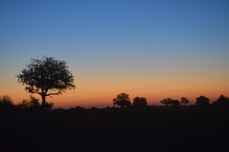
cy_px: 76
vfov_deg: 14.6
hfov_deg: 22.0
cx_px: 114
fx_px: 590
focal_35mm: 93
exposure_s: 1/30
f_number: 4.5
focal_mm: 62
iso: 1800
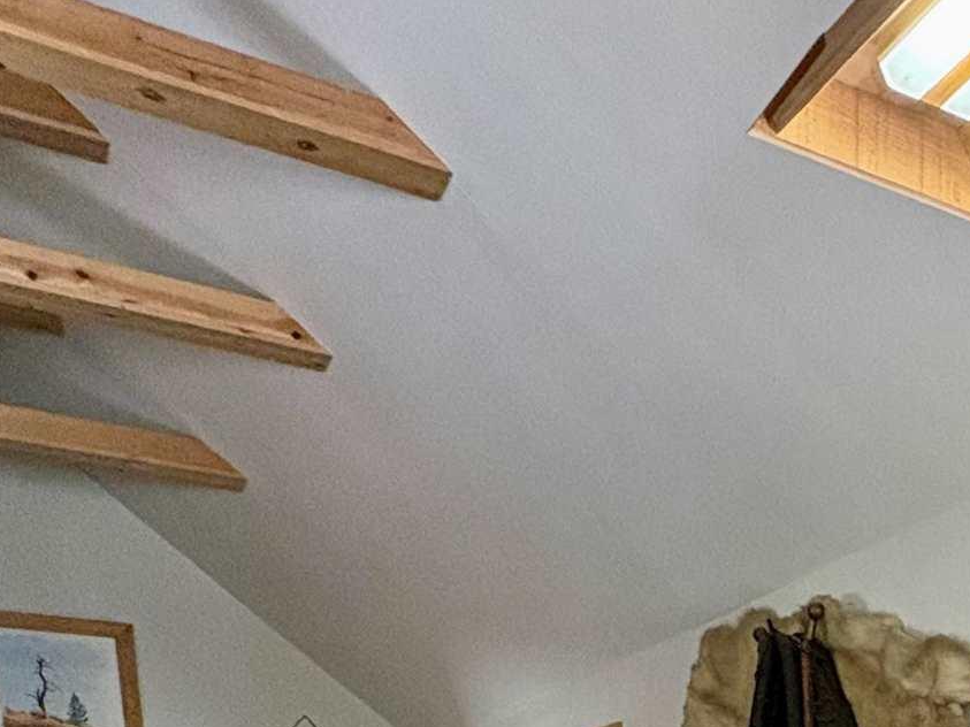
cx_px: 1060
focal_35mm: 51
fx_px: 1429
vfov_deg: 22.7
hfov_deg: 33.0
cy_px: 1120
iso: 400
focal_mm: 2.22
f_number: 2.2
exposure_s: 1/60
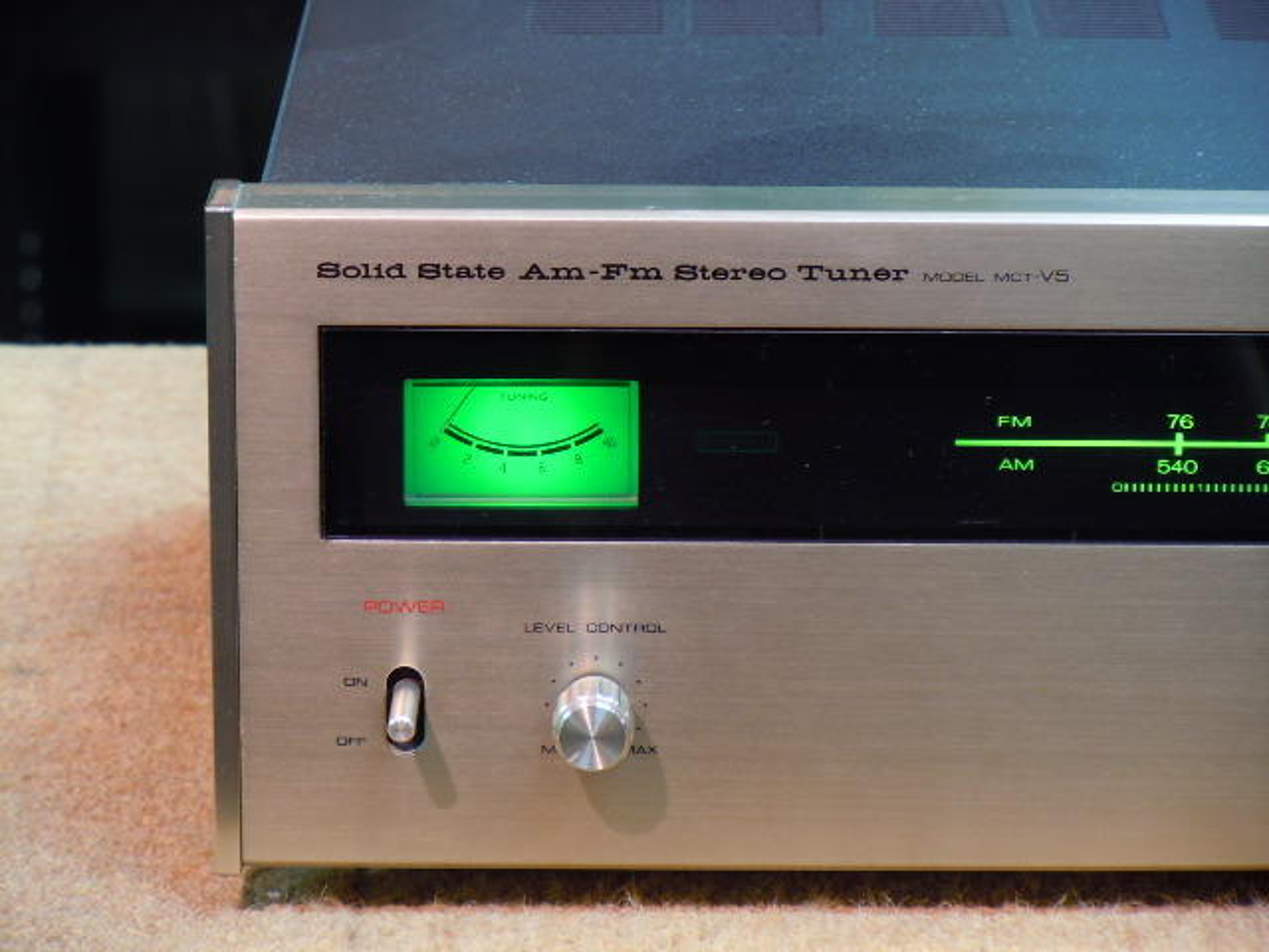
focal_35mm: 200
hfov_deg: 9.9
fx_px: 7332
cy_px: 476
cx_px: 634
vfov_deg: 7.4
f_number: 4.7
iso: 100
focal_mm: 36
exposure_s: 1/1.6
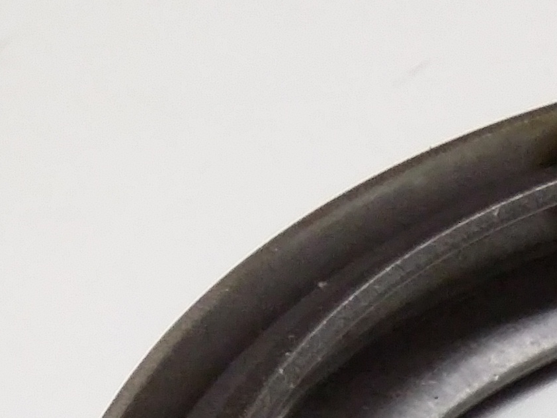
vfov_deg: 11.1
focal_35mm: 124
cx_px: 959
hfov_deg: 14.3
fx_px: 1996
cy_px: 770
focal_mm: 3.4
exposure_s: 1/15
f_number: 2.4
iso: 160
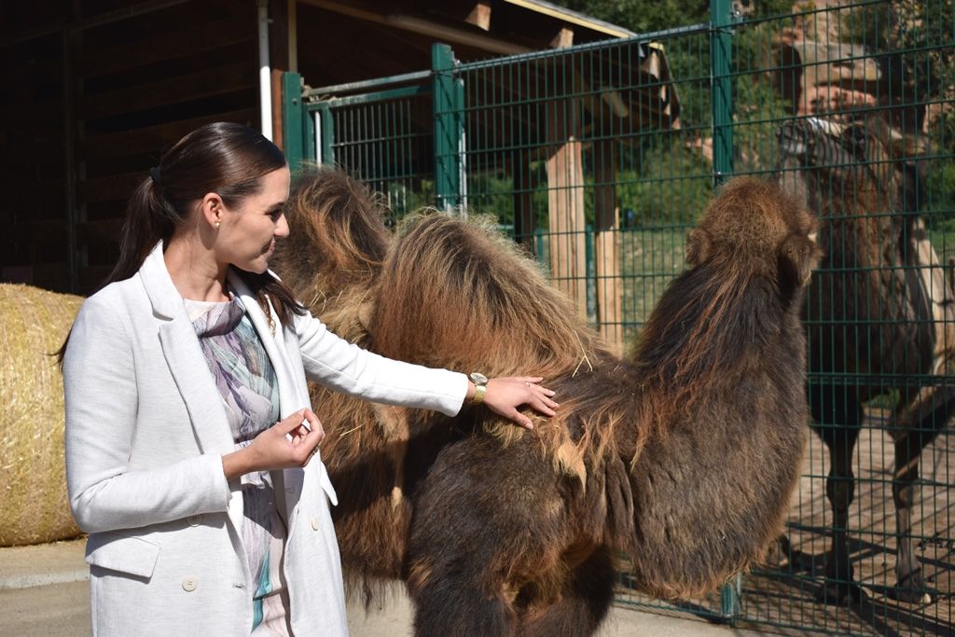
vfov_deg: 25.8
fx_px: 1393
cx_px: 478
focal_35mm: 52
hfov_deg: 37.8
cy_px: 318
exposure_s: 1/1600
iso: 100
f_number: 4.5
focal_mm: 35
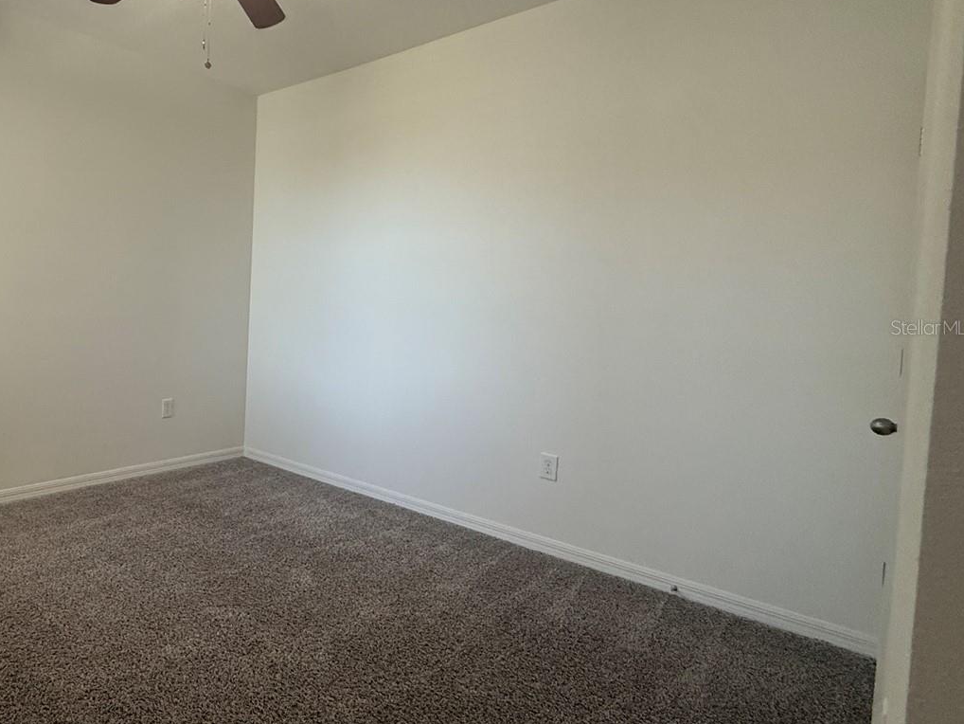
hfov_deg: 70.4
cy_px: 327
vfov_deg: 61.0
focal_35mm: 22
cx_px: 223
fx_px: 613
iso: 250
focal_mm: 2.22
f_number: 2.2
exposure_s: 1/120
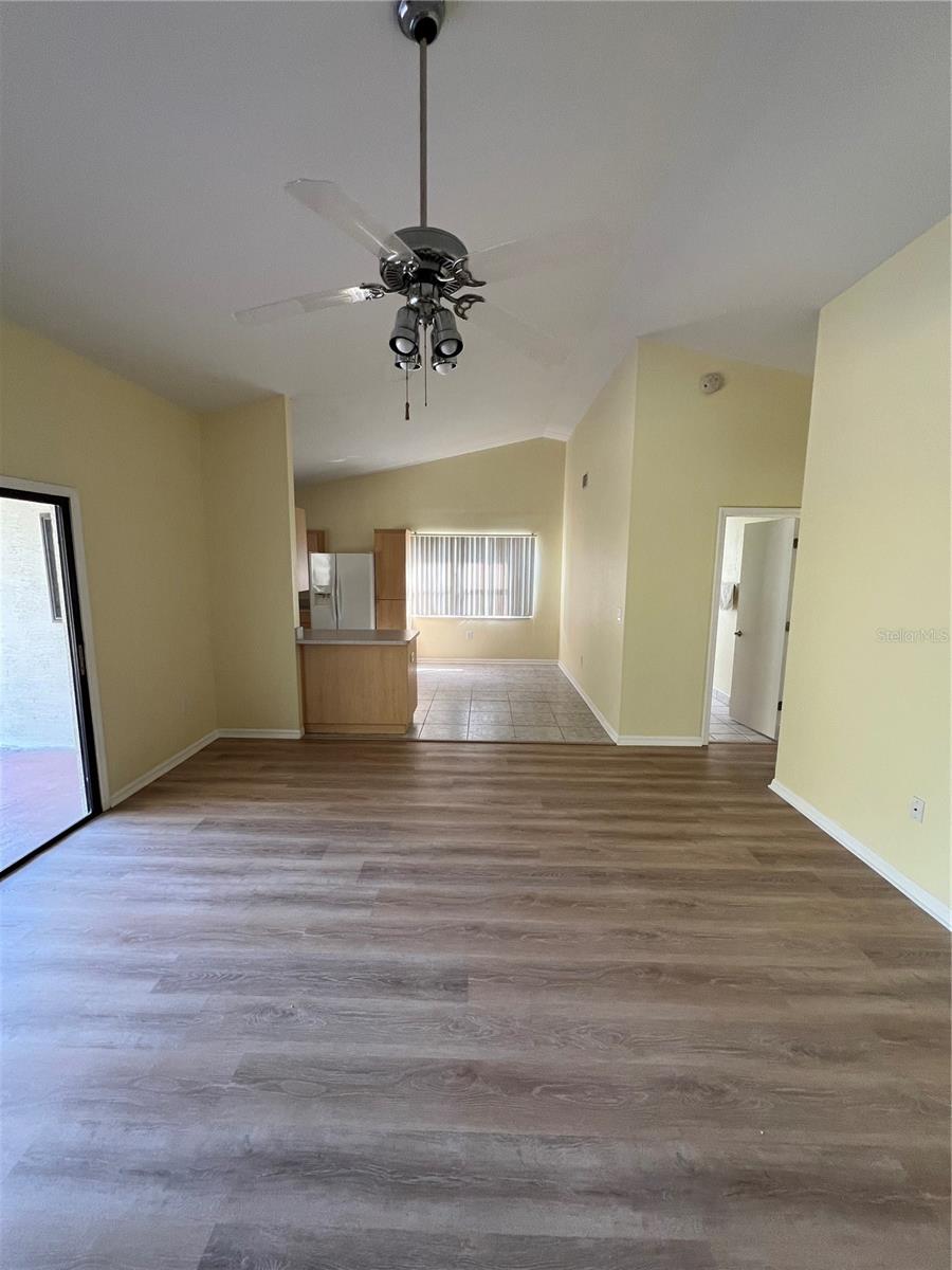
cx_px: 476
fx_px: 477
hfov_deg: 89.9
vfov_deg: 106.2
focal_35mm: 13
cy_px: 635
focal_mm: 1.57
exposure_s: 1/99
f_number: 1.8
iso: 125
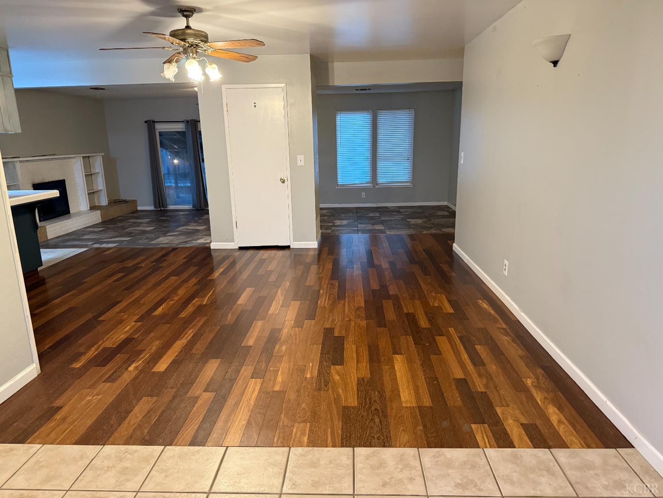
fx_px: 460
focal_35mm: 24
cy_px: 249
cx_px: 332
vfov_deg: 56.8
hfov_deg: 71.6
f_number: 1.78
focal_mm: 6.76
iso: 500
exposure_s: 1/60
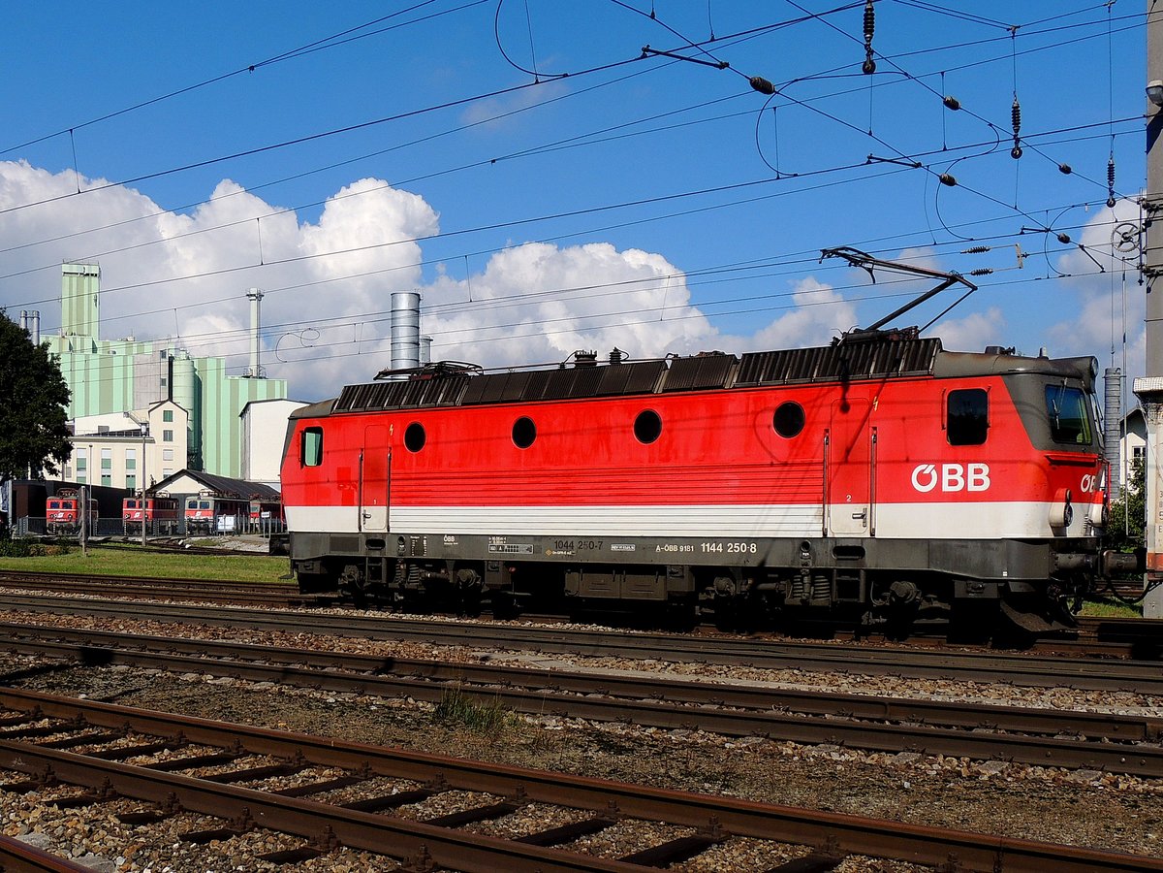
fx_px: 1176
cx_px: 582
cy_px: 436
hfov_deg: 52.6
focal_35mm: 35
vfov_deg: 40.7
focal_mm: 6.2
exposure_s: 1/1250
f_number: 4.6
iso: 100
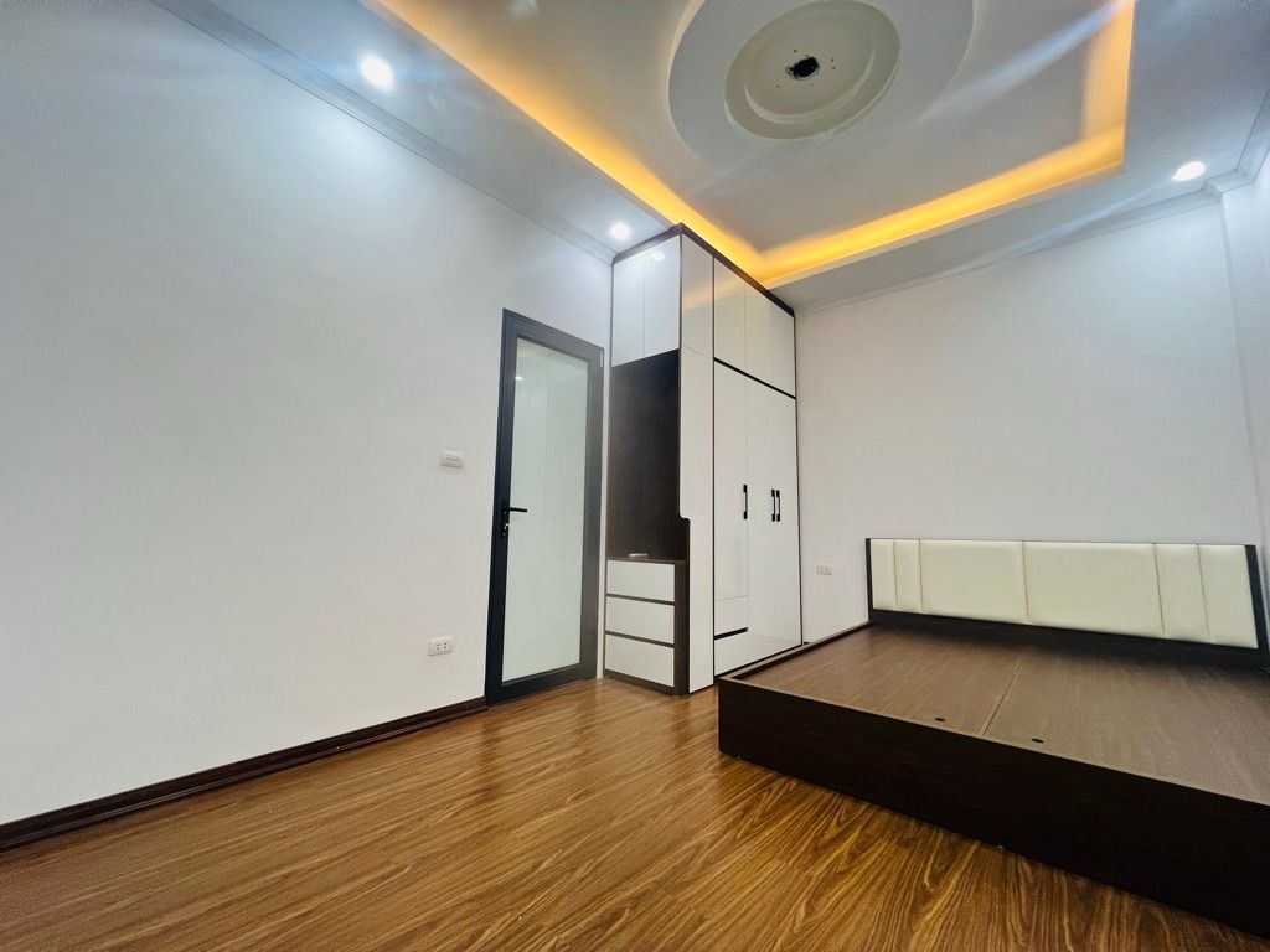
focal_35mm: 13
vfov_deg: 89.9
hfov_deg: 106.2
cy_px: 476
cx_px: 635
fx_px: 477
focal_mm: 1.57
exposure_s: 1/100
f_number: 1.8
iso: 250
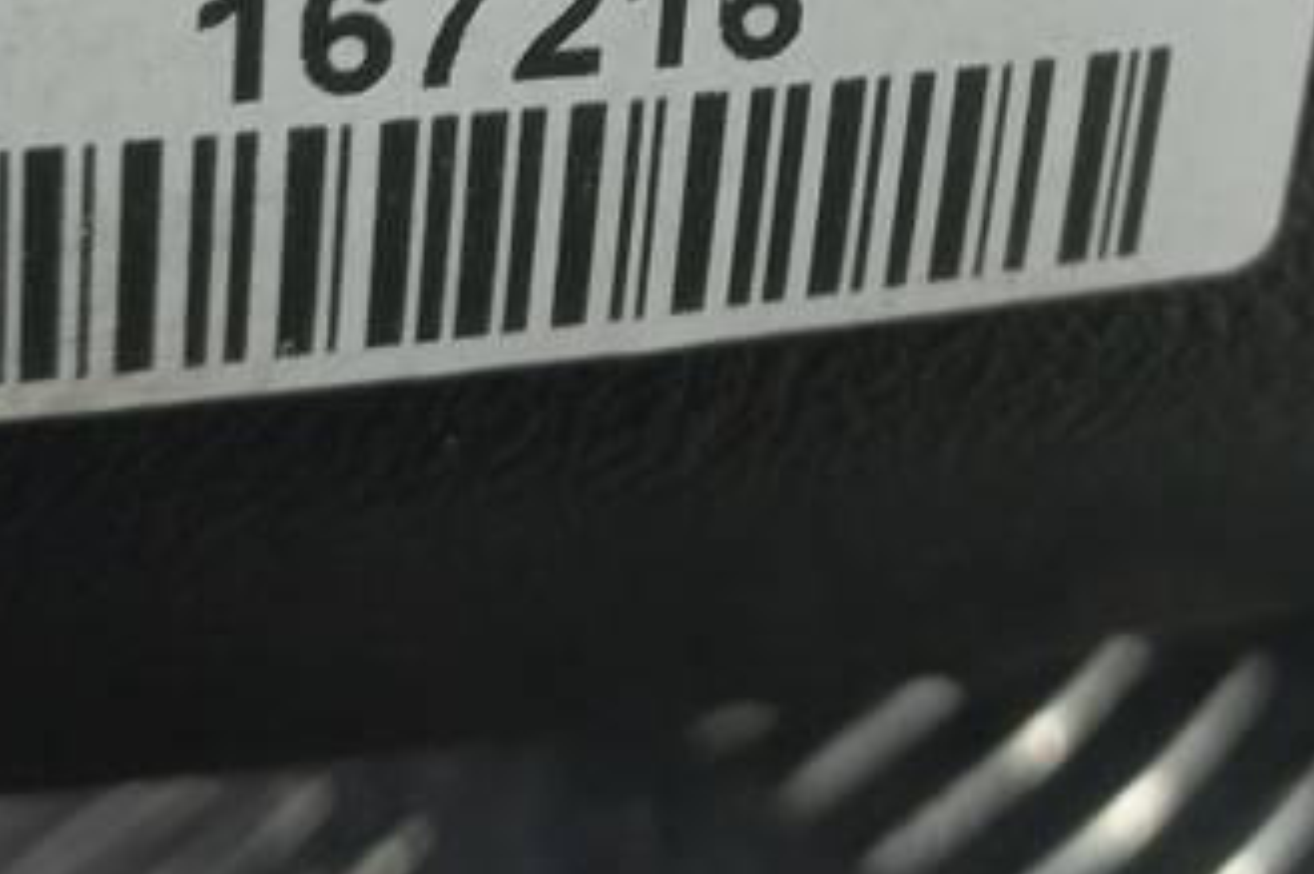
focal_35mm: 81
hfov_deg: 25.0
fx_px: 2955
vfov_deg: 15.8
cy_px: -323
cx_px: 843
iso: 80
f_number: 1.8
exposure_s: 1/50
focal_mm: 4.6
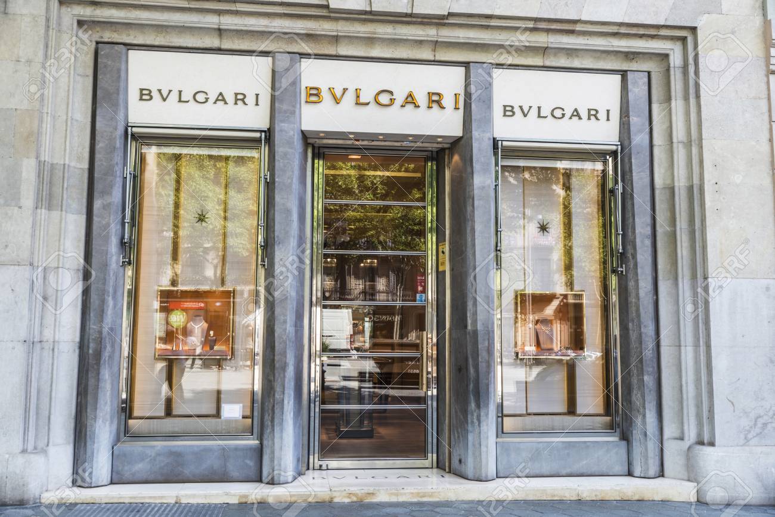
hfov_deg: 54.4
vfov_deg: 37.9
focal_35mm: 35
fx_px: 754
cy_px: 258
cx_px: 388
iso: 100
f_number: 5.6
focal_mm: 35
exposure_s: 1/80
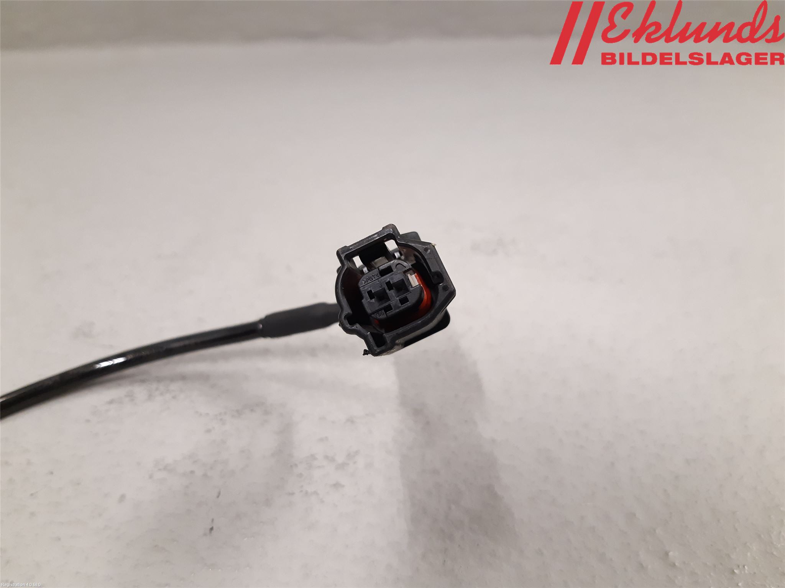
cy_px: 294
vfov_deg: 53.1
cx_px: 392
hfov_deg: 67.3
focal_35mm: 26
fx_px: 590
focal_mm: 3.93
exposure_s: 1/50
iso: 200
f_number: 1.7
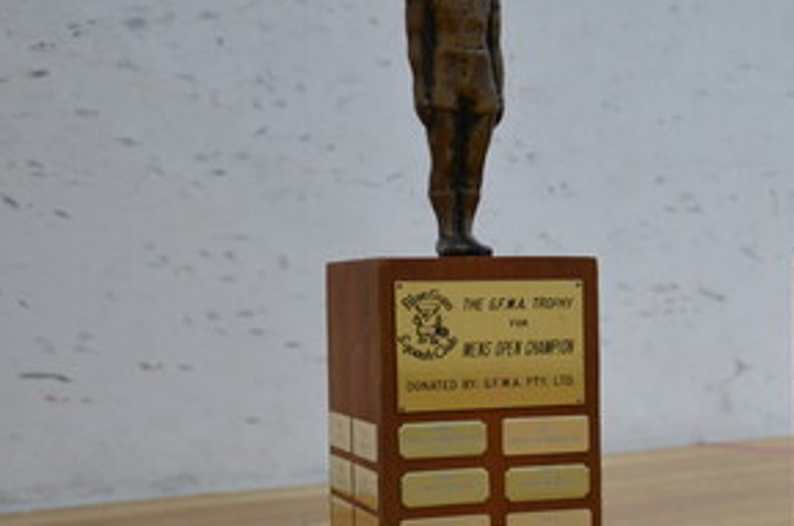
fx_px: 1607
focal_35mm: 73
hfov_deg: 26.7
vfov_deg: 18.5
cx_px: 739
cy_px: 384
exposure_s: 1/15
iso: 200
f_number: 4
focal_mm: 25
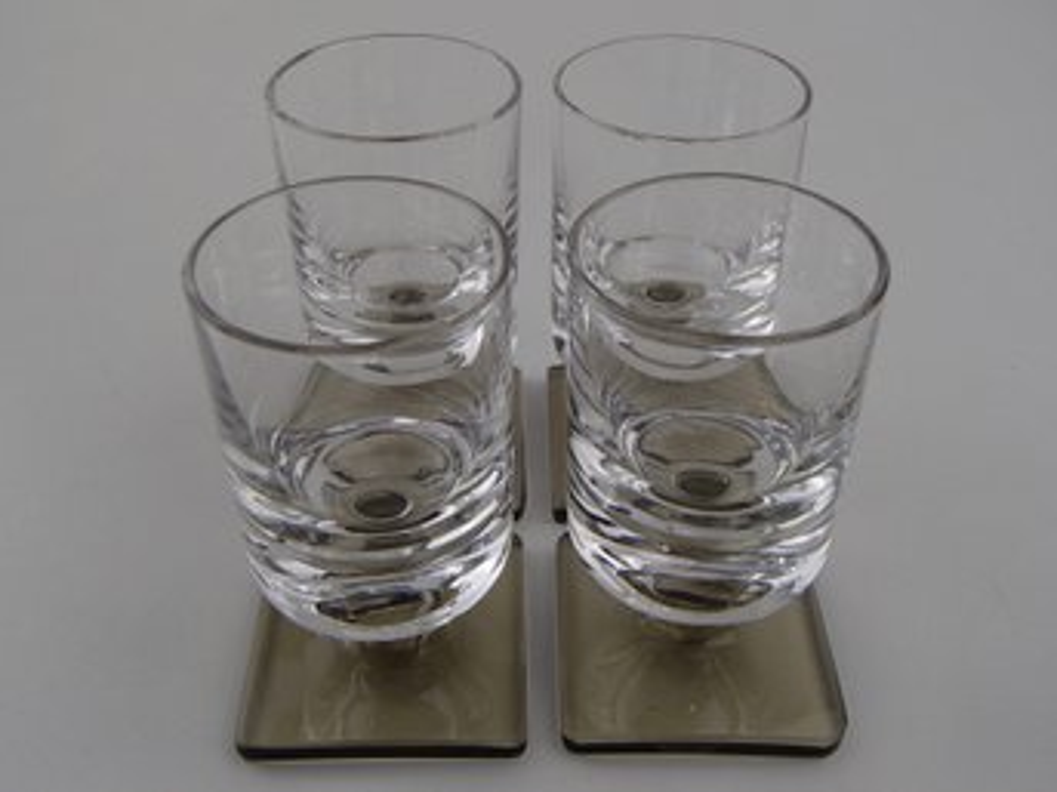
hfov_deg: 50.2
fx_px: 1129
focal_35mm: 37
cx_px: 528
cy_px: 396
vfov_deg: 38.6
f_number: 4.7
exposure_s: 1/160
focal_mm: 6.64
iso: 125
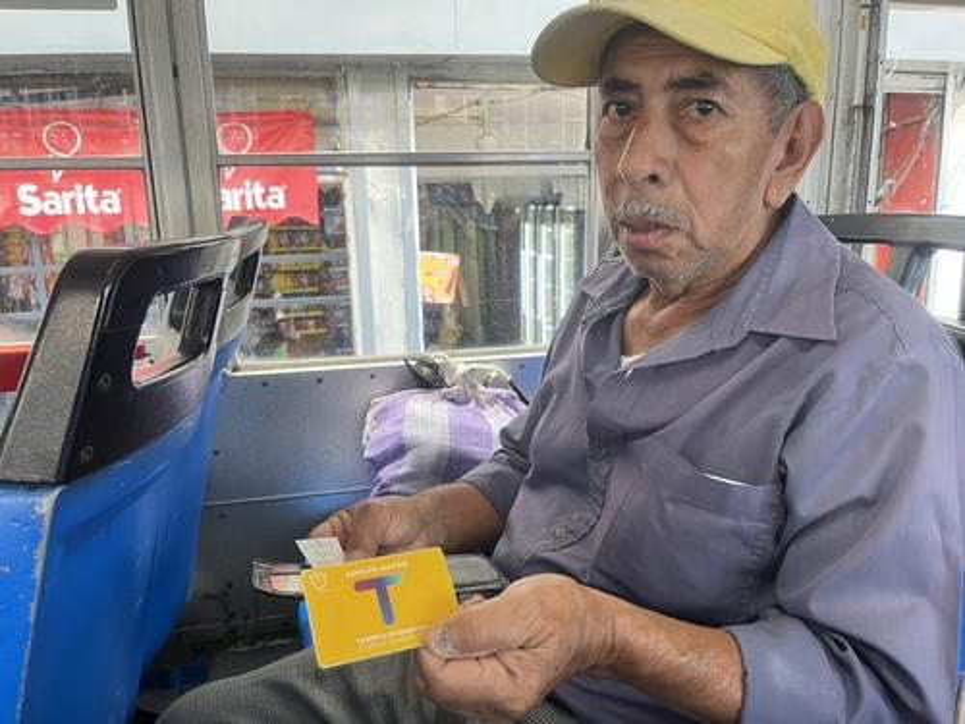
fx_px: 725
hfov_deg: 67.3
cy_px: 362
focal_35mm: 26
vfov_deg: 53.1
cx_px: 482
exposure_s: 1/60
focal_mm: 5.1
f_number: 1.6
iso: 160
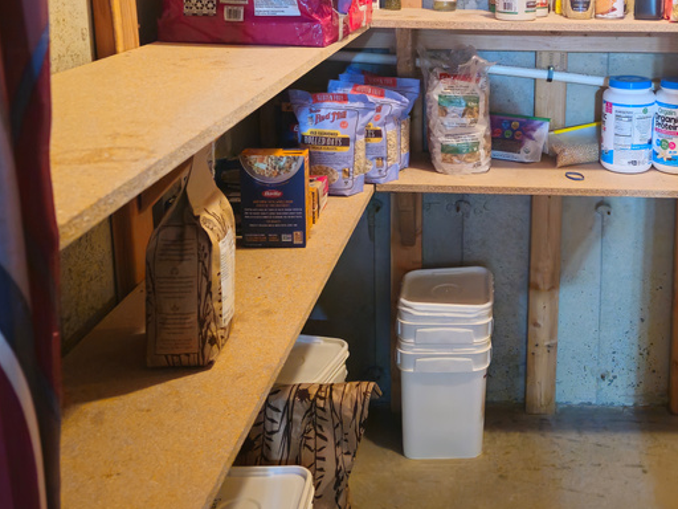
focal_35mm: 46
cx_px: 518
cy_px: 101
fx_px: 901
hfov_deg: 40.0
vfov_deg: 30.7
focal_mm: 6.3
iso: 640
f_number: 1.7
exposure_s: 1/40
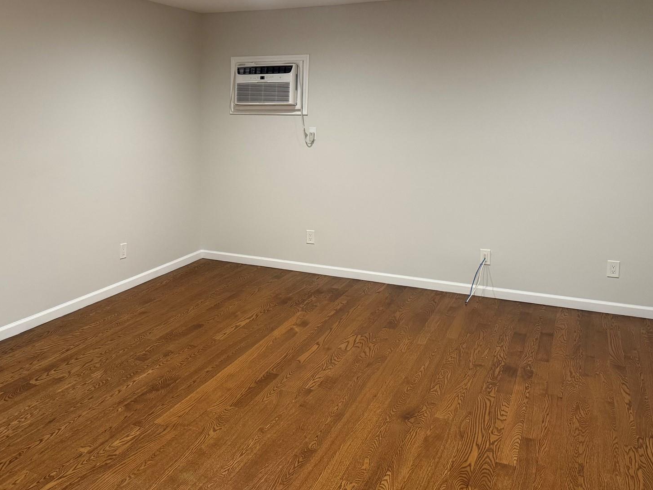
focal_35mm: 34
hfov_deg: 53.5
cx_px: 252
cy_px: 186
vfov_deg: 41.5
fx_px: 641
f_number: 1.78
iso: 250
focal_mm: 6.76
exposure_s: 1/60
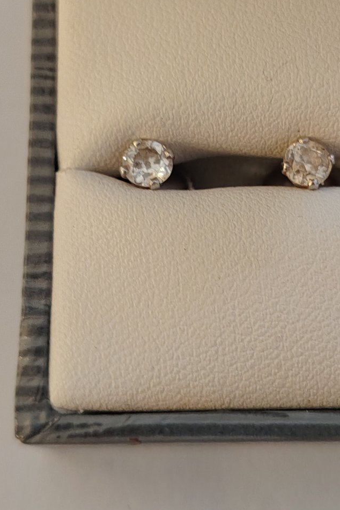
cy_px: 204
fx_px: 892
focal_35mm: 63
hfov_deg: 21.5
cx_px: 231
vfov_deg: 31.8
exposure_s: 1/33.3
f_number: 1.75
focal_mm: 5.25
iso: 769
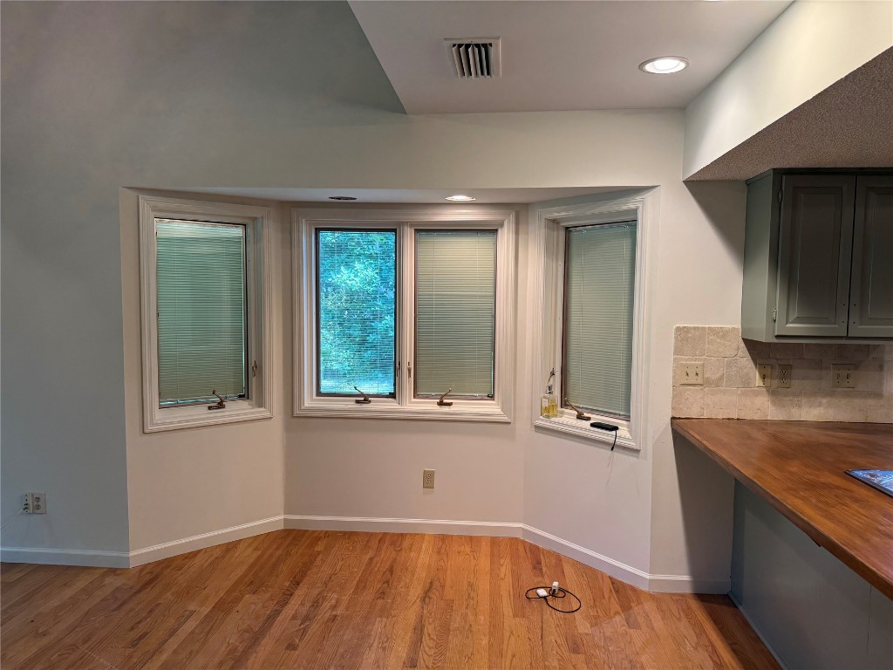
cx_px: 446
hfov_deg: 71.6
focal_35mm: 24
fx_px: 619
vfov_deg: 56.8
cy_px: 335
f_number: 1.78
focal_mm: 6.76
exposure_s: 1/120
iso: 250
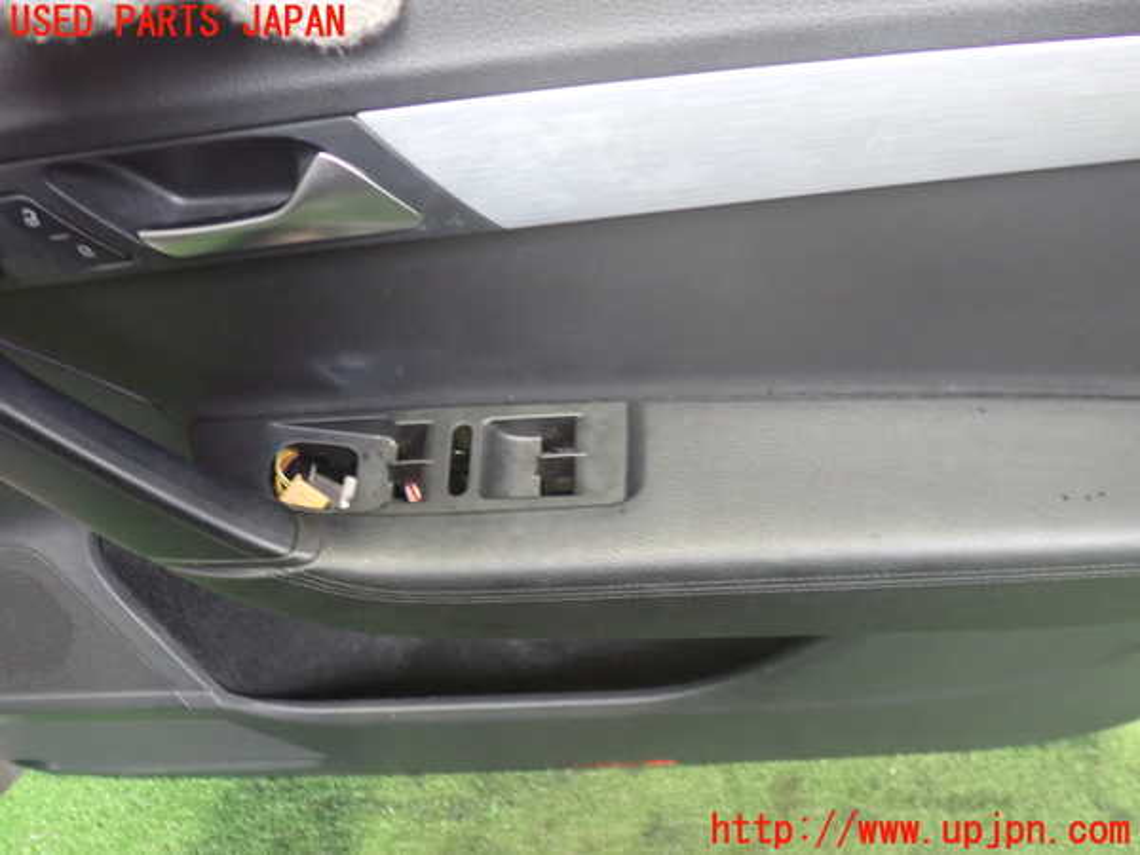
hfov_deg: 60.0
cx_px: 570
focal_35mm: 30
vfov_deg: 46.8
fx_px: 988
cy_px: 428
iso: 800
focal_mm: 5.4
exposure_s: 1/25
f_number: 2.3
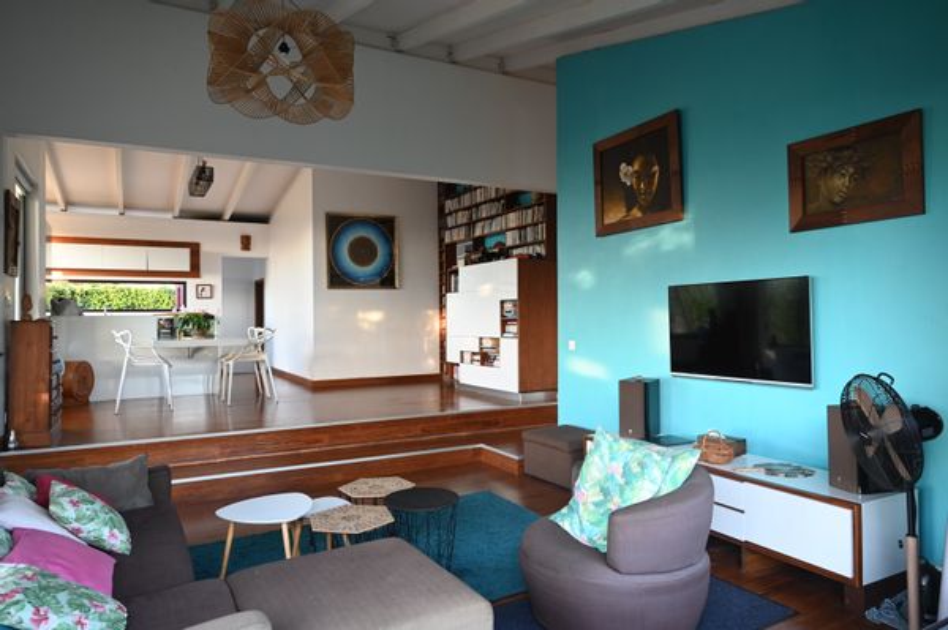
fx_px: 631
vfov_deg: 53.1
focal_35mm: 24
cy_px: 315
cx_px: 474
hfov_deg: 73.8
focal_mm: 24
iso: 1250
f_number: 4.5
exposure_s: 1/100
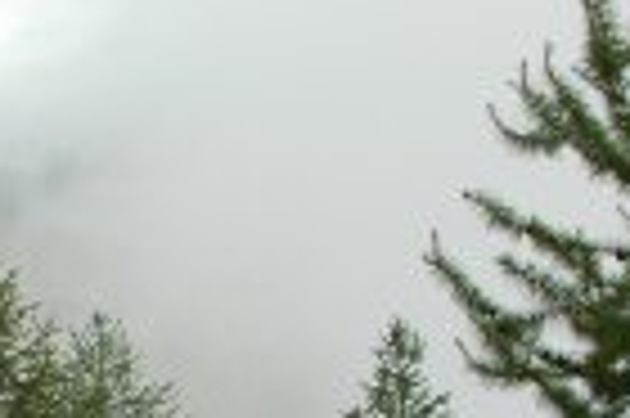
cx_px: -126
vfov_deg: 8.9
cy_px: 670
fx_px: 2622
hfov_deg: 13.3
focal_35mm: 150
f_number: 10
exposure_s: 1/160
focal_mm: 28
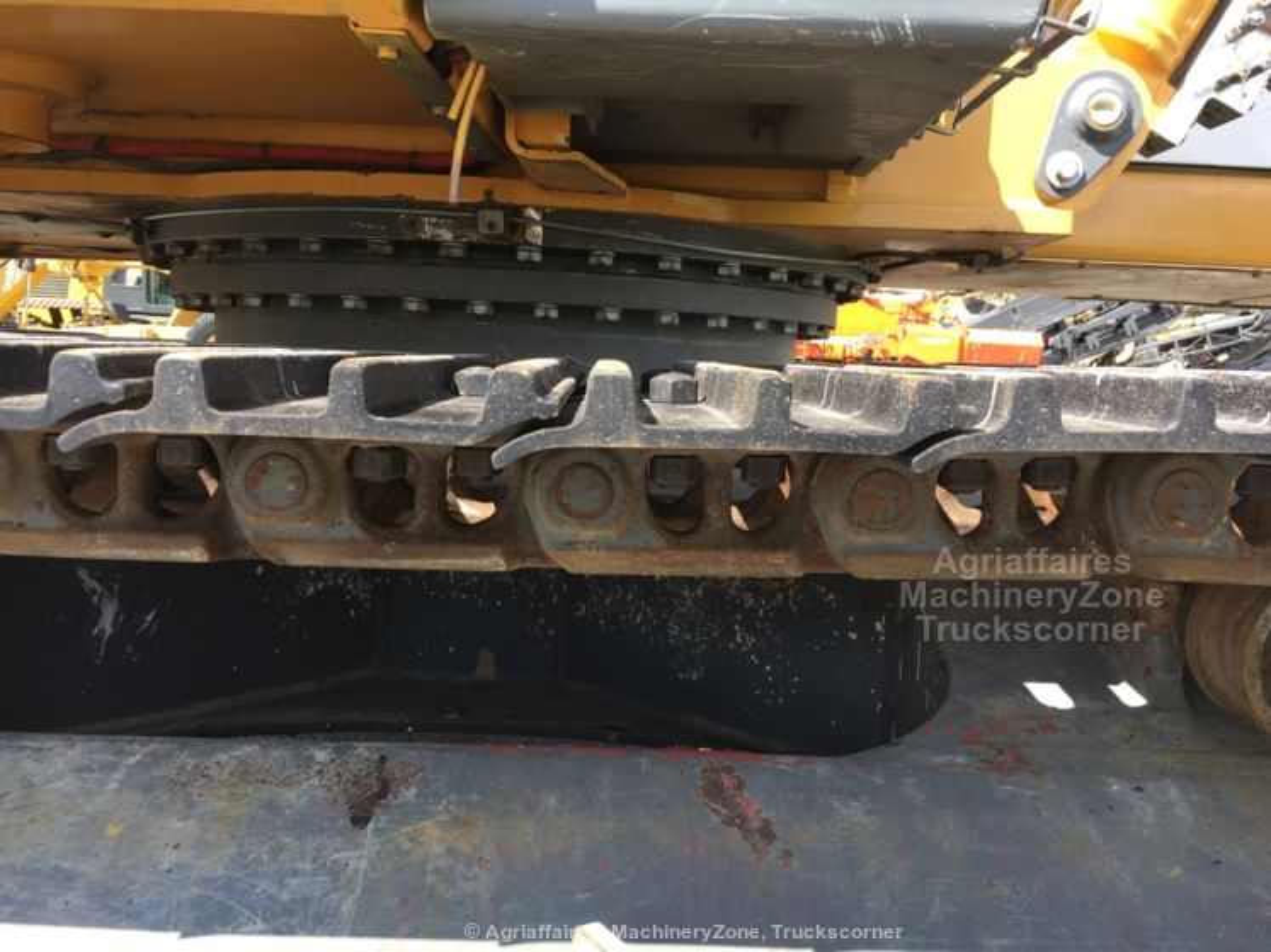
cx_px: 636
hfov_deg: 61.7
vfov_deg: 48.2
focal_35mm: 29
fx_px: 1065
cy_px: 476
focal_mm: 4.15
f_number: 2.2
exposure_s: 1/306
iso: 25
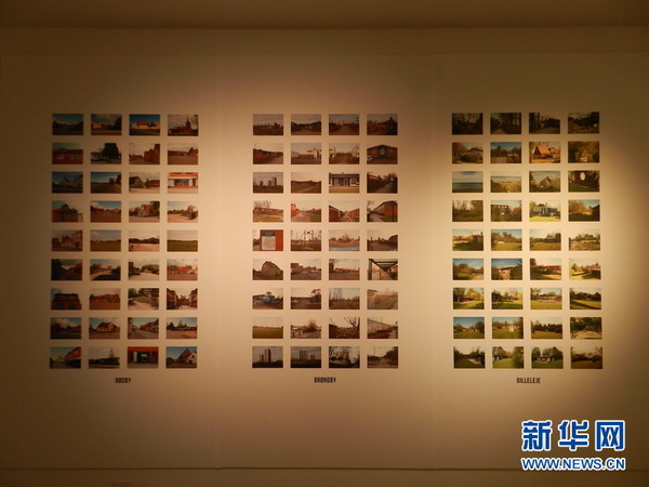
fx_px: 431
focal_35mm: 23
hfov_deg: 73.9
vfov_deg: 58.9
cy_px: 244
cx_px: 324
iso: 160
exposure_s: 1/80
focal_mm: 4
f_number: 3.4
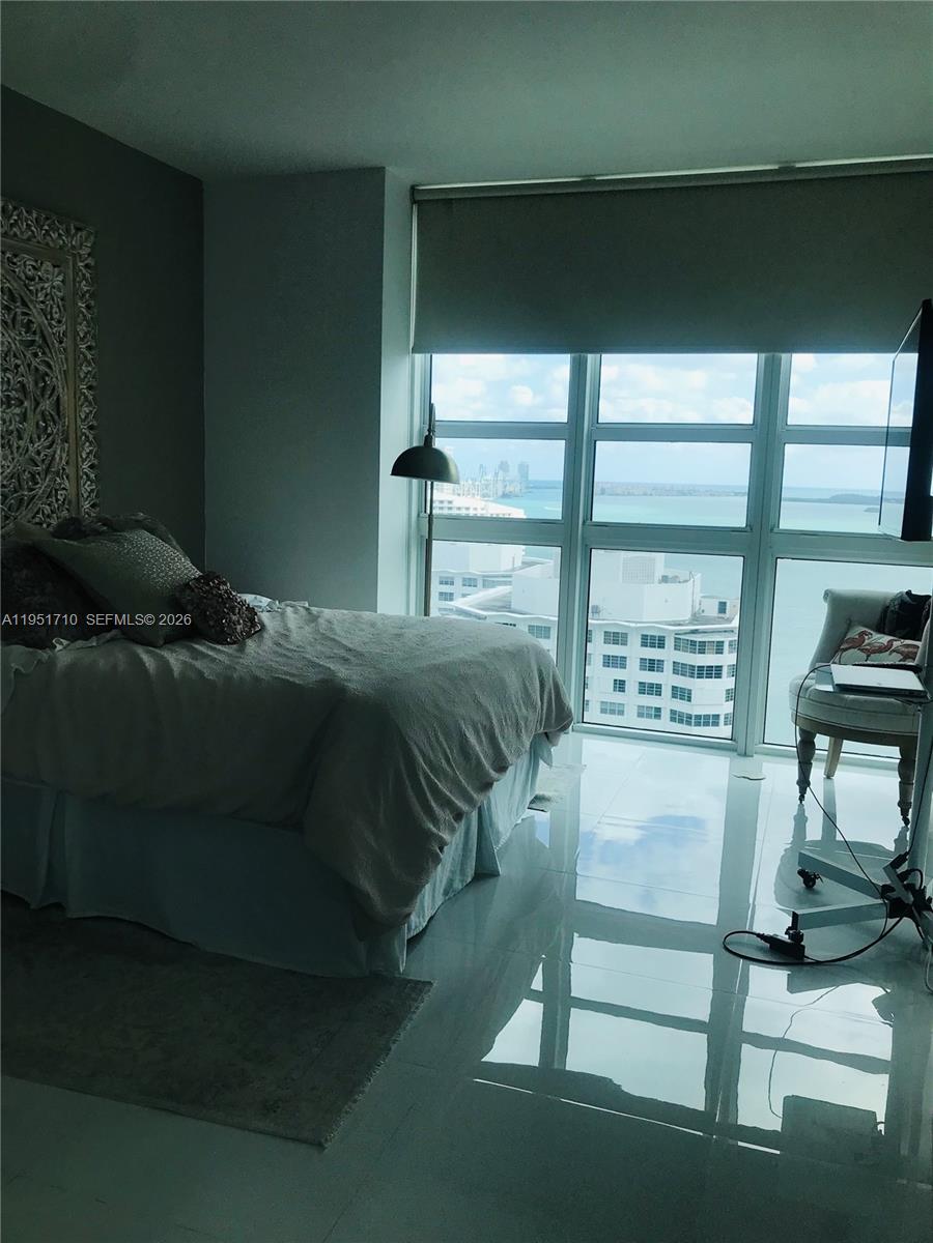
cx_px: 466
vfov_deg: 63.4
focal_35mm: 28
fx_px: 1006
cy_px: 622
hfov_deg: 49.7
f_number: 1.8
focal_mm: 3.99
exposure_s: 1/709
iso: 20
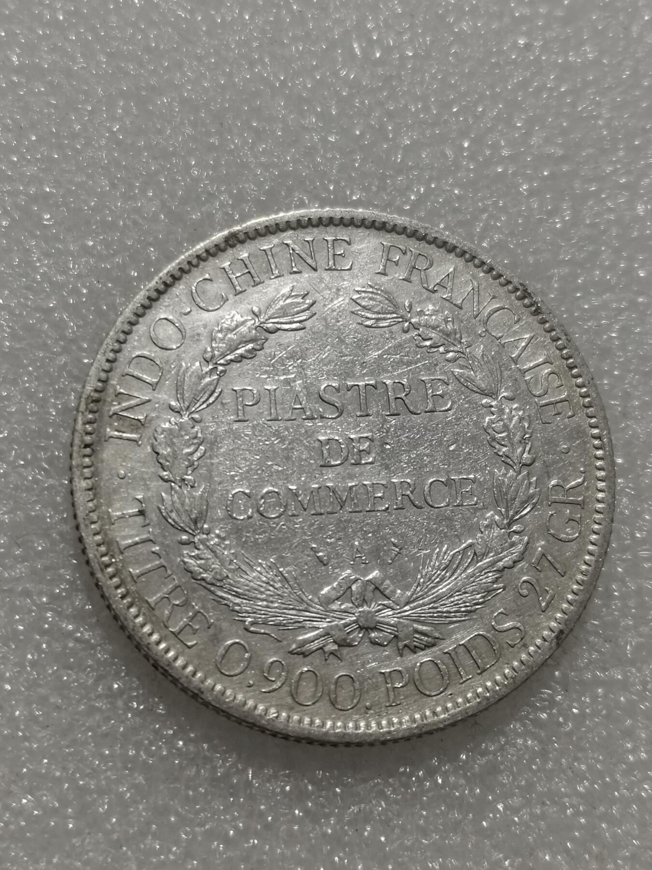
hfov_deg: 22.3
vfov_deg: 29.4
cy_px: 435
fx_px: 1657
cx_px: 326
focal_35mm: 66
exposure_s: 1/180
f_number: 1.8
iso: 80
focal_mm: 5.58
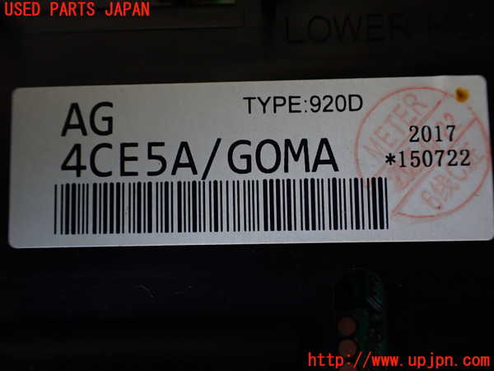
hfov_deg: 60.0
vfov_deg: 46.8
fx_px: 428
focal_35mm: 30
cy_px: 186
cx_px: 247
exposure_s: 1/125
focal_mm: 5.4
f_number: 2.3
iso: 200
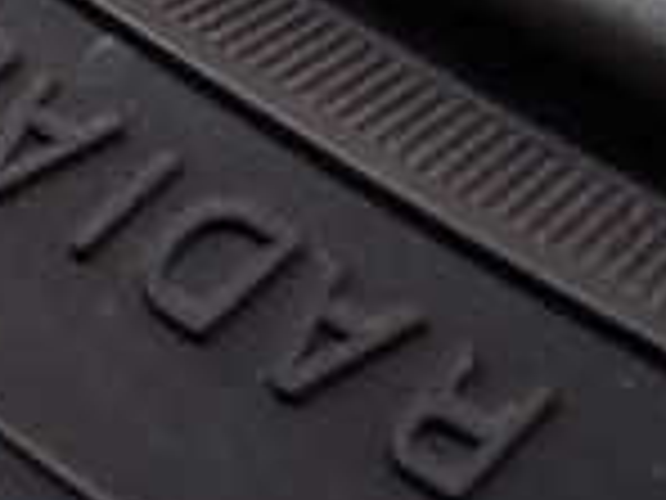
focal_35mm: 122
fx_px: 2347
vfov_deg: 11.9
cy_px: -77
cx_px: 346
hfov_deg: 16.1
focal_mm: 5.4
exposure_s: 1/125
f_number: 2.3
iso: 125
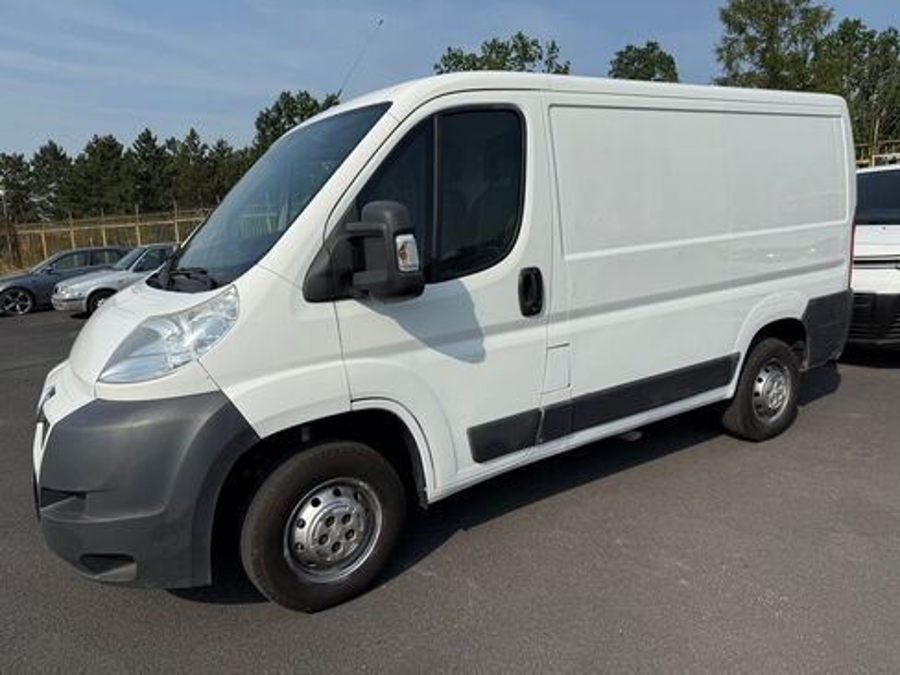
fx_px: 624
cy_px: 338
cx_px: 450
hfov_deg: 71.6
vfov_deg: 56.8
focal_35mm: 24
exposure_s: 1/9091
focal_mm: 6.76
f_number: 1.78
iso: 80
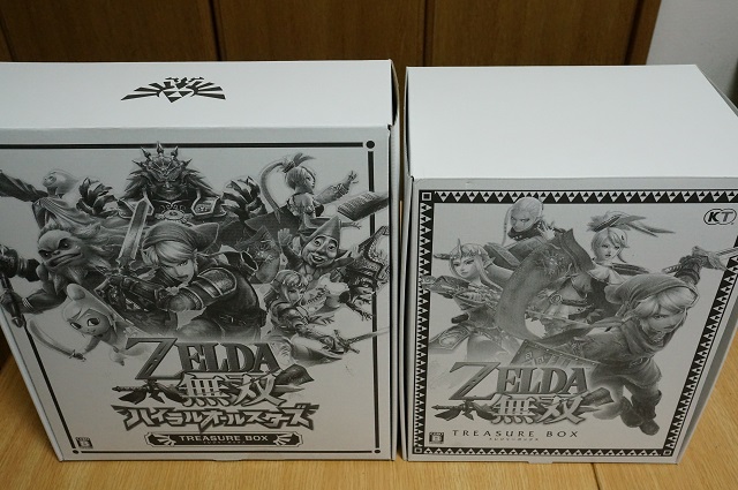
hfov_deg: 53.2
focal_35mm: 36
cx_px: 369
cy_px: 245
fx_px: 737
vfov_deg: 36.8
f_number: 8
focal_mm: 24
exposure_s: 1/40
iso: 3200
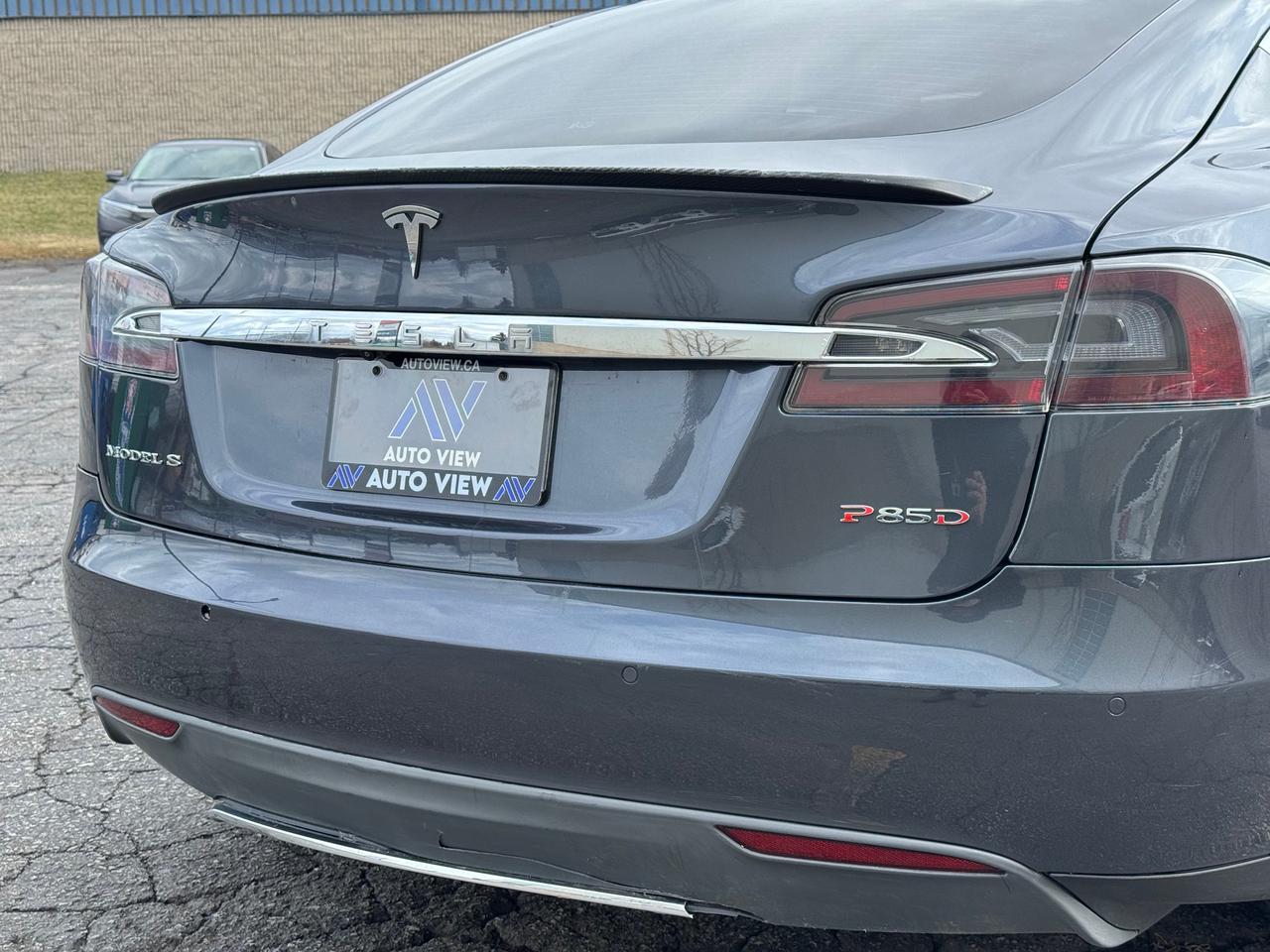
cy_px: 476
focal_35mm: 48
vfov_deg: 30.3
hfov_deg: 39.7
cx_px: 635
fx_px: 1761
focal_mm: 6.76
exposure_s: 1/1059
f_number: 1.78
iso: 64
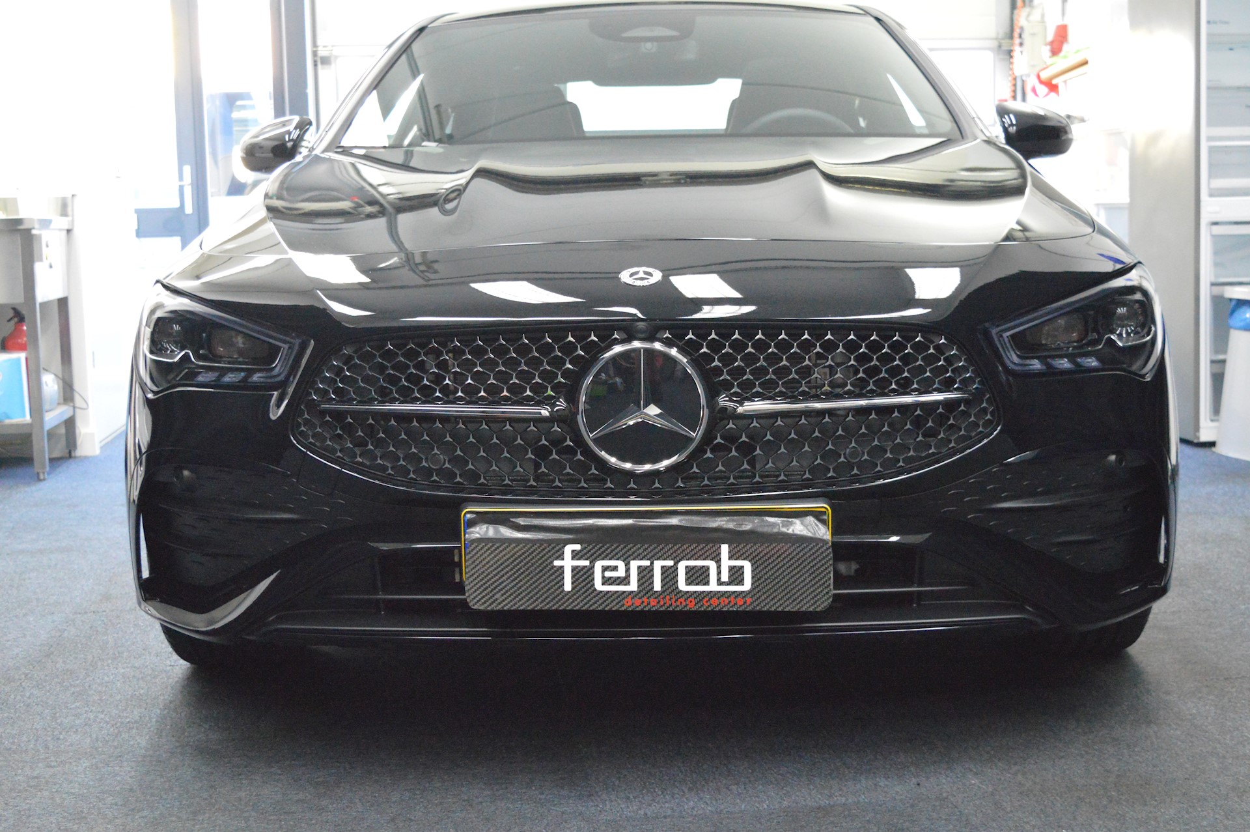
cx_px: 625
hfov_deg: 38.9
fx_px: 1769
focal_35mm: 51
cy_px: 416
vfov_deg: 26.4
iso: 6400
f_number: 5.6
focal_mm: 34
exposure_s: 1/125
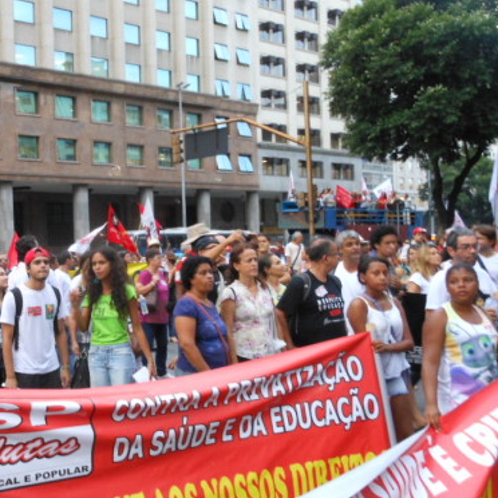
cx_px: 104
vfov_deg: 36.0
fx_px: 765
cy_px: 266
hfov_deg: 35.0
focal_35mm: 47
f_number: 4
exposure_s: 1/30
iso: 320
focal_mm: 5.9
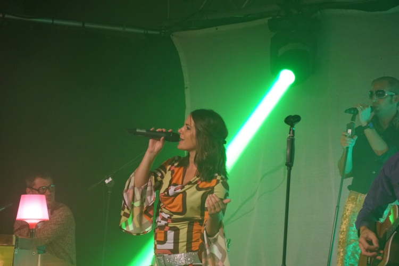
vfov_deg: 11.4
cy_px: 133
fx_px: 1330
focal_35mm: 120
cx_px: 200
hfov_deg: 17.1
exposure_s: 1/100
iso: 2000
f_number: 4.5
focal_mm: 80
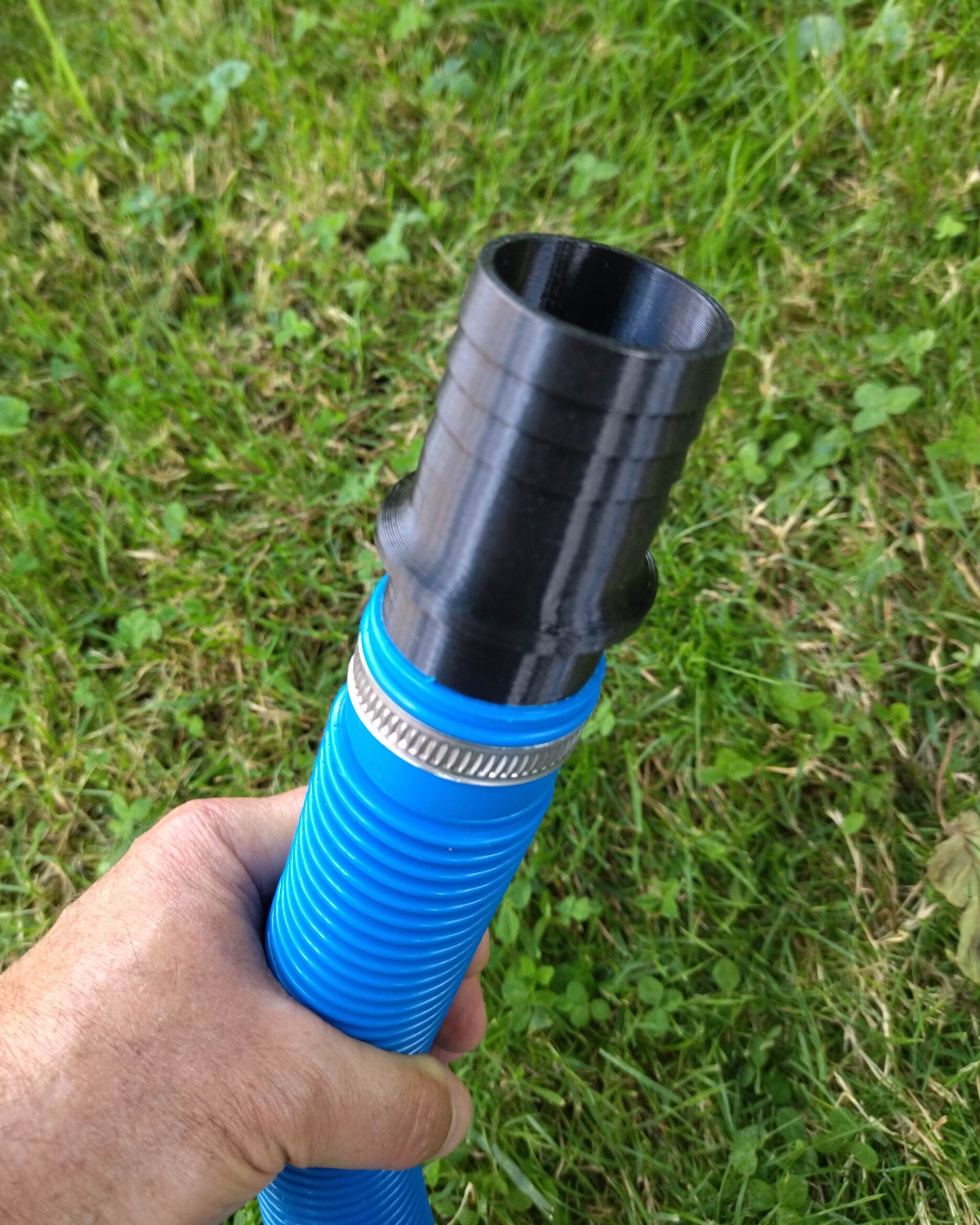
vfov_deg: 60.4
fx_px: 1051
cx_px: 496
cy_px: 563
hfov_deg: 50.0
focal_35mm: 29
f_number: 1.79
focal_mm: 4.74
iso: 157
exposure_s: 1/100
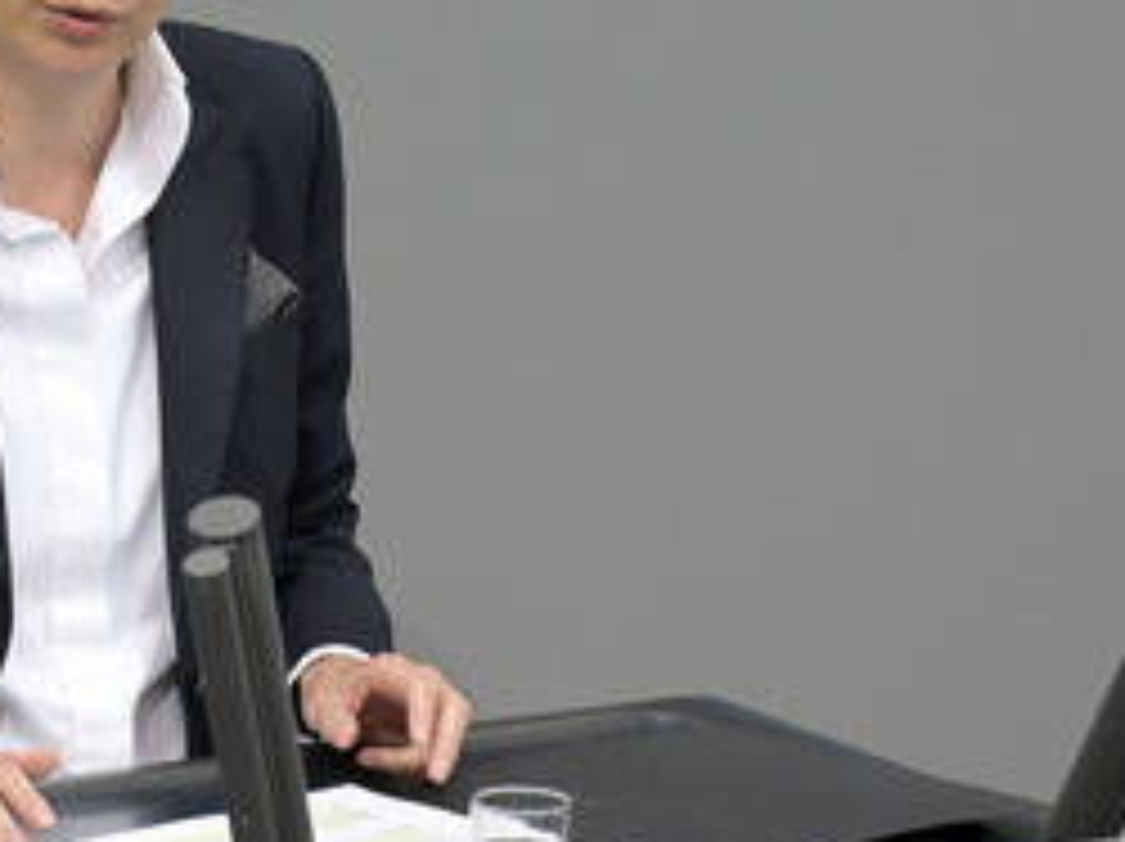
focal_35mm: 711
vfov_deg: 2.1
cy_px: 243
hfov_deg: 2.8
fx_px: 23085
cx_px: 232
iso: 6400
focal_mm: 410
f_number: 6.3
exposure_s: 1/400
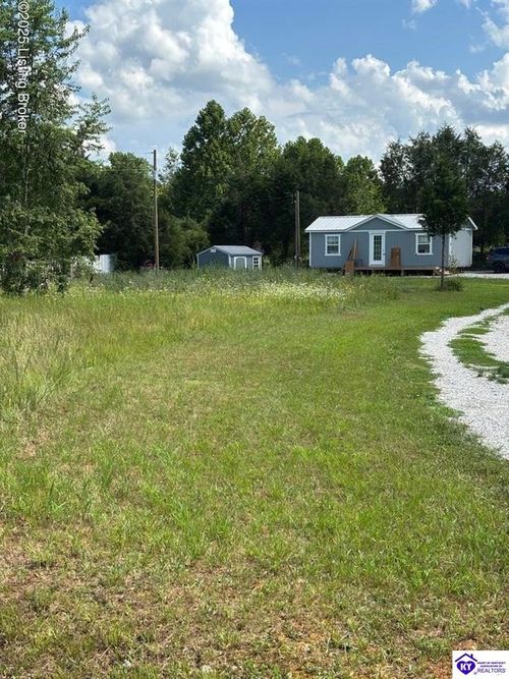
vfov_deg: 36.8
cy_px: 340
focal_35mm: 52
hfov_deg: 28.0
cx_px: 254
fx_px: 1020
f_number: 1.6
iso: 32
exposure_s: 1/1592
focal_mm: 5.96
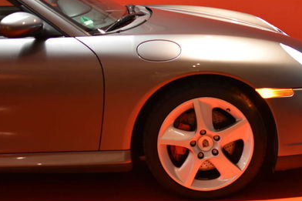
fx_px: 863
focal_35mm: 103
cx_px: 243
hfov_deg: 19.6
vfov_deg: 13.2
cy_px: 161
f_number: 2.2
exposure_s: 1/60
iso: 800
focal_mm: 35
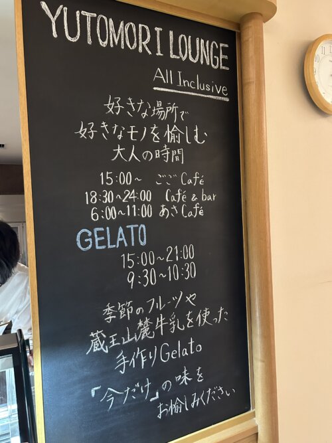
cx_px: 166
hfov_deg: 53.0
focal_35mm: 26
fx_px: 333
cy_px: 222
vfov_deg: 67.3
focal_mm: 5.7
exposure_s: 1/33
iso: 500
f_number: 1.5
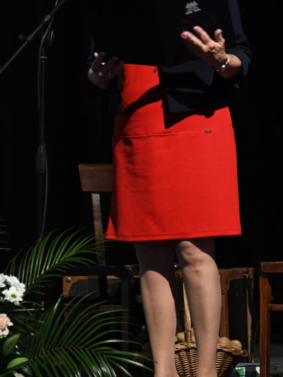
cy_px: 143
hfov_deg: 5.2
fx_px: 3118
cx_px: 197
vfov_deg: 6.9
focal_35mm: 286
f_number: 5.6
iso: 3200
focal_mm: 122
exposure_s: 1/50
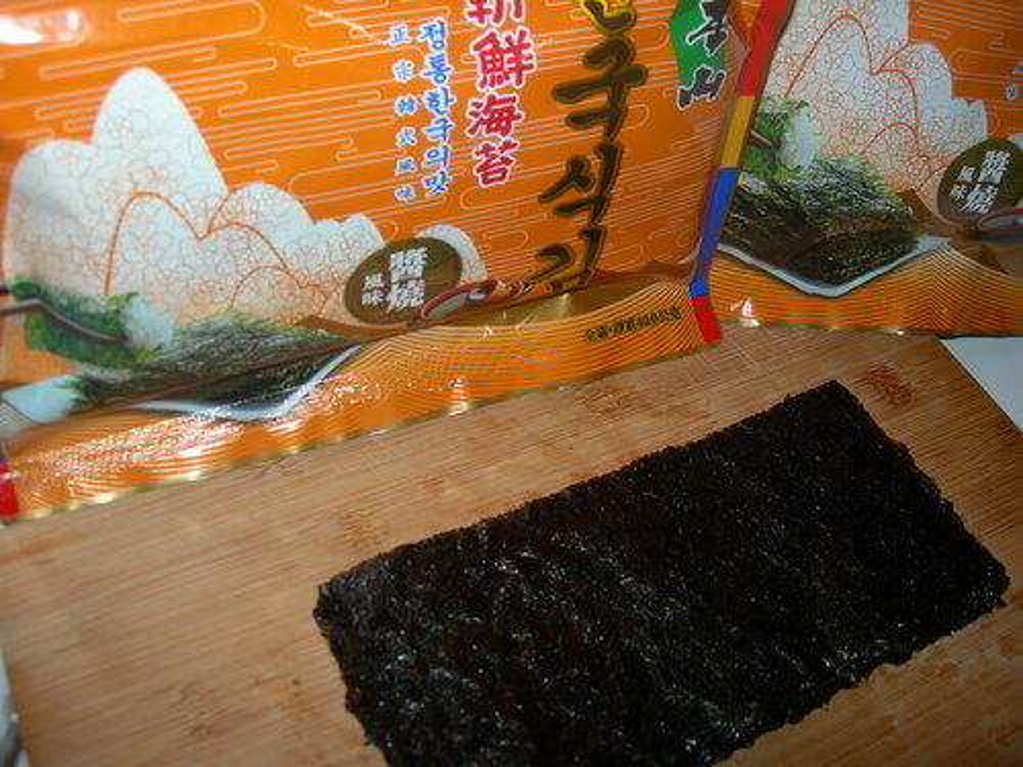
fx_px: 1123
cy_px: 384
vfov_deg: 37.7
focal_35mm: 38
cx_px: 512
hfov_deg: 49.0
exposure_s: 1/60.1
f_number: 2.8
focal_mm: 7.8
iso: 50
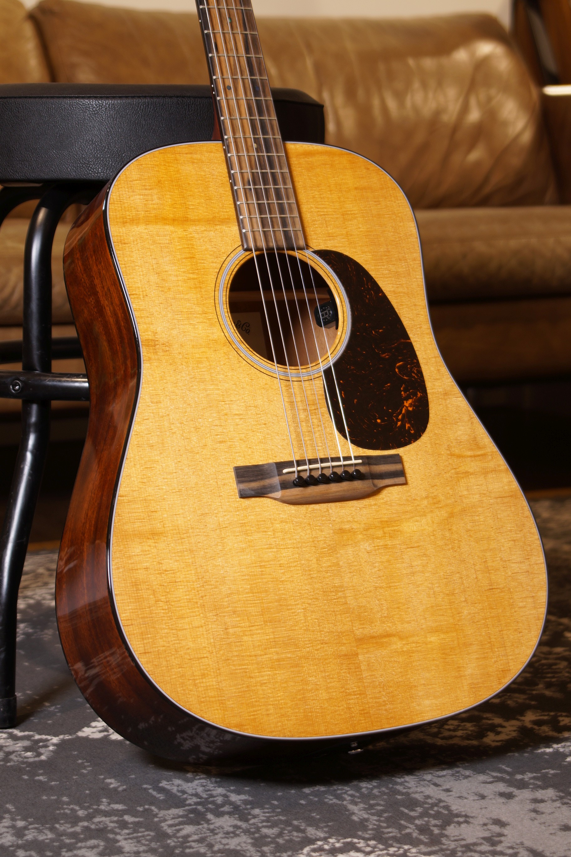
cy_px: 428
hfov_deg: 16.6
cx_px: 286
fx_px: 1963
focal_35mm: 82
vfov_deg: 24.6
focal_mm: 55
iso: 100
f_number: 5
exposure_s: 1/15
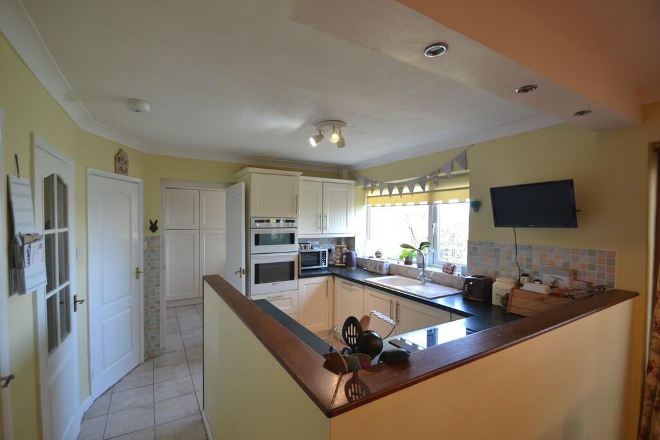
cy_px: 220
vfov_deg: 77.3
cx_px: 330
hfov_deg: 100.4
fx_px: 275
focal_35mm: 15
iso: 400
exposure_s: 1/60
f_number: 3.5
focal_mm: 10
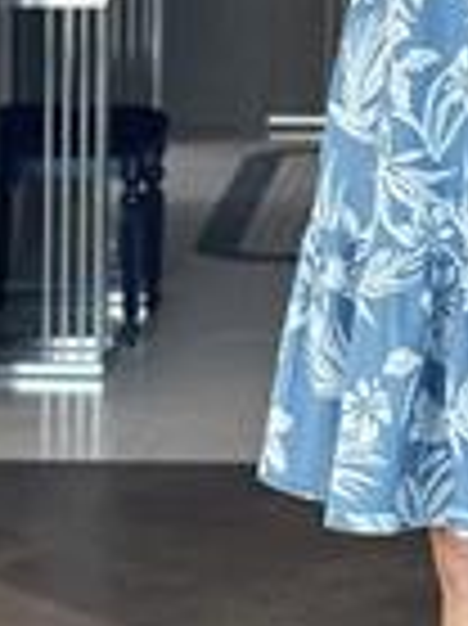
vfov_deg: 11.3
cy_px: 189
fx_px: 3159
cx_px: 477
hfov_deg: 8.4
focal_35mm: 175
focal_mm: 6.86
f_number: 1.78
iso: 125
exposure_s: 1/85
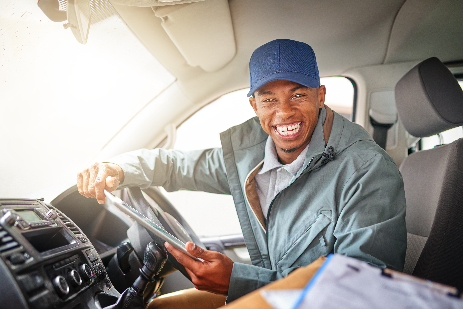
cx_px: 232
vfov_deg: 37.9
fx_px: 450
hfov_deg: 54.4
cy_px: 154
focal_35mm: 35
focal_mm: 35
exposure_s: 1/800
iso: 400
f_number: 2
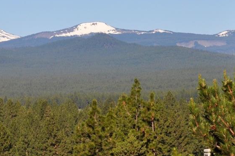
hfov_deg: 7.2
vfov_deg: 4.8
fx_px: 1851
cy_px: 12
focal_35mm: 284
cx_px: -43
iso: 200
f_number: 10
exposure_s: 1/400
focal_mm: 70
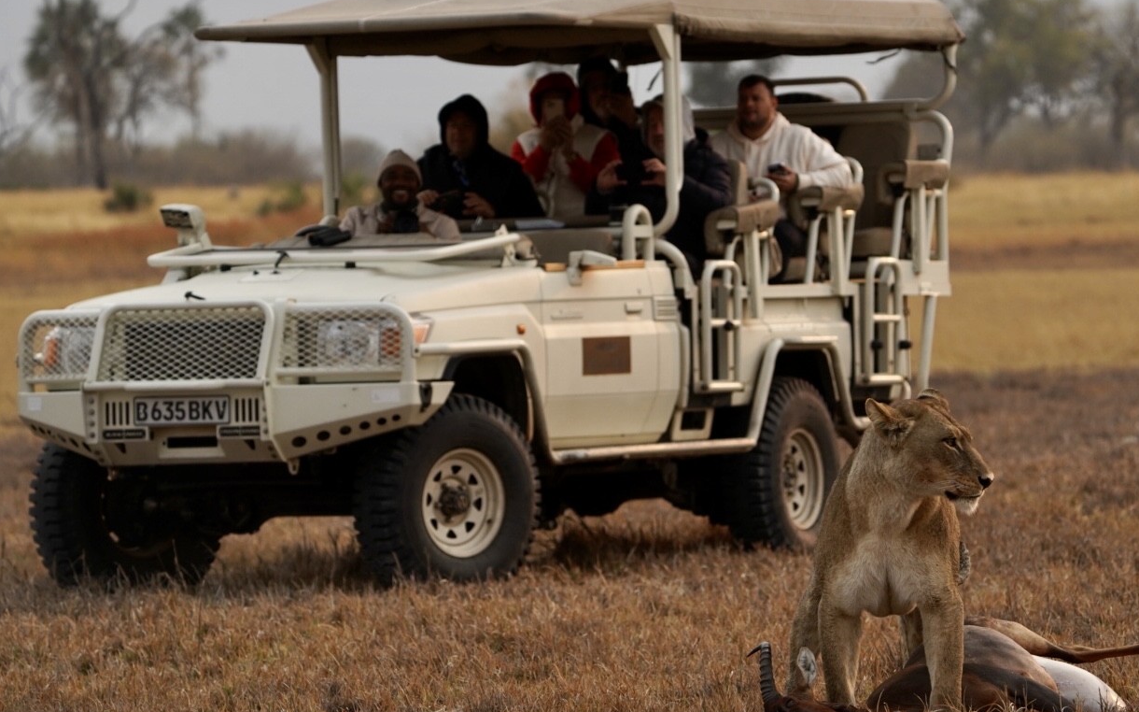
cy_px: 371
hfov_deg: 8.8
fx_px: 7387
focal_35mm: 238
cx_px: 572
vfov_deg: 5.5
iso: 640
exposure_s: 1/1000
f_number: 6.3
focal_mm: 232
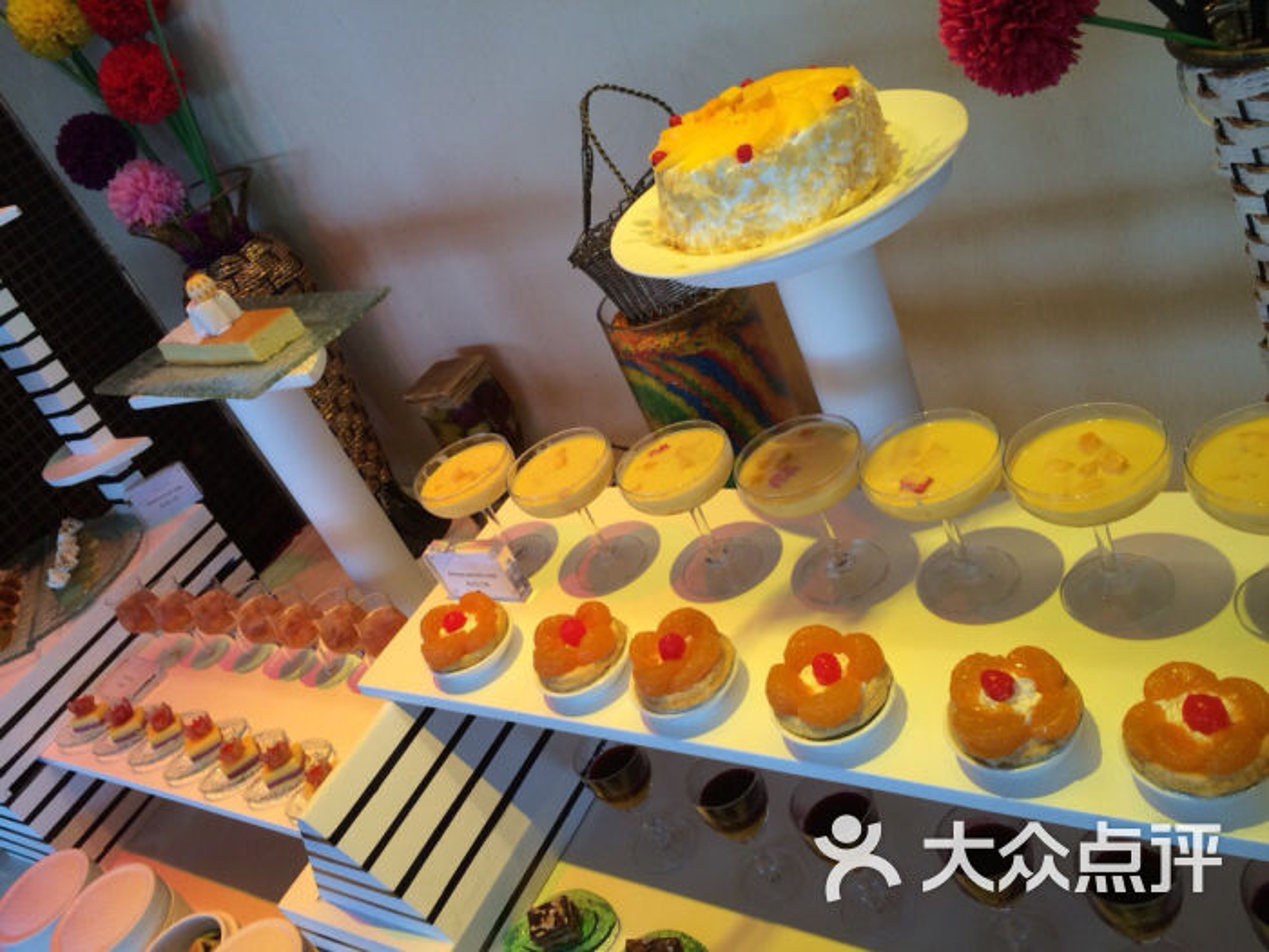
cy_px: 476
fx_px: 1063
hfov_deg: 61.7
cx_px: 634
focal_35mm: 29
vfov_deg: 48.2
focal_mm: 4.15
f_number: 2.2
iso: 40
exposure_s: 1/33
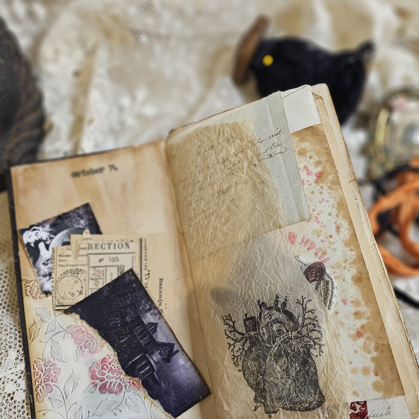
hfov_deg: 57.3
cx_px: 203
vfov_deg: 56.9
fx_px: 383
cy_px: 249
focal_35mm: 28
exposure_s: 1/35.3
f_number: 1.7
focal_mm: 6.3
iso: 320
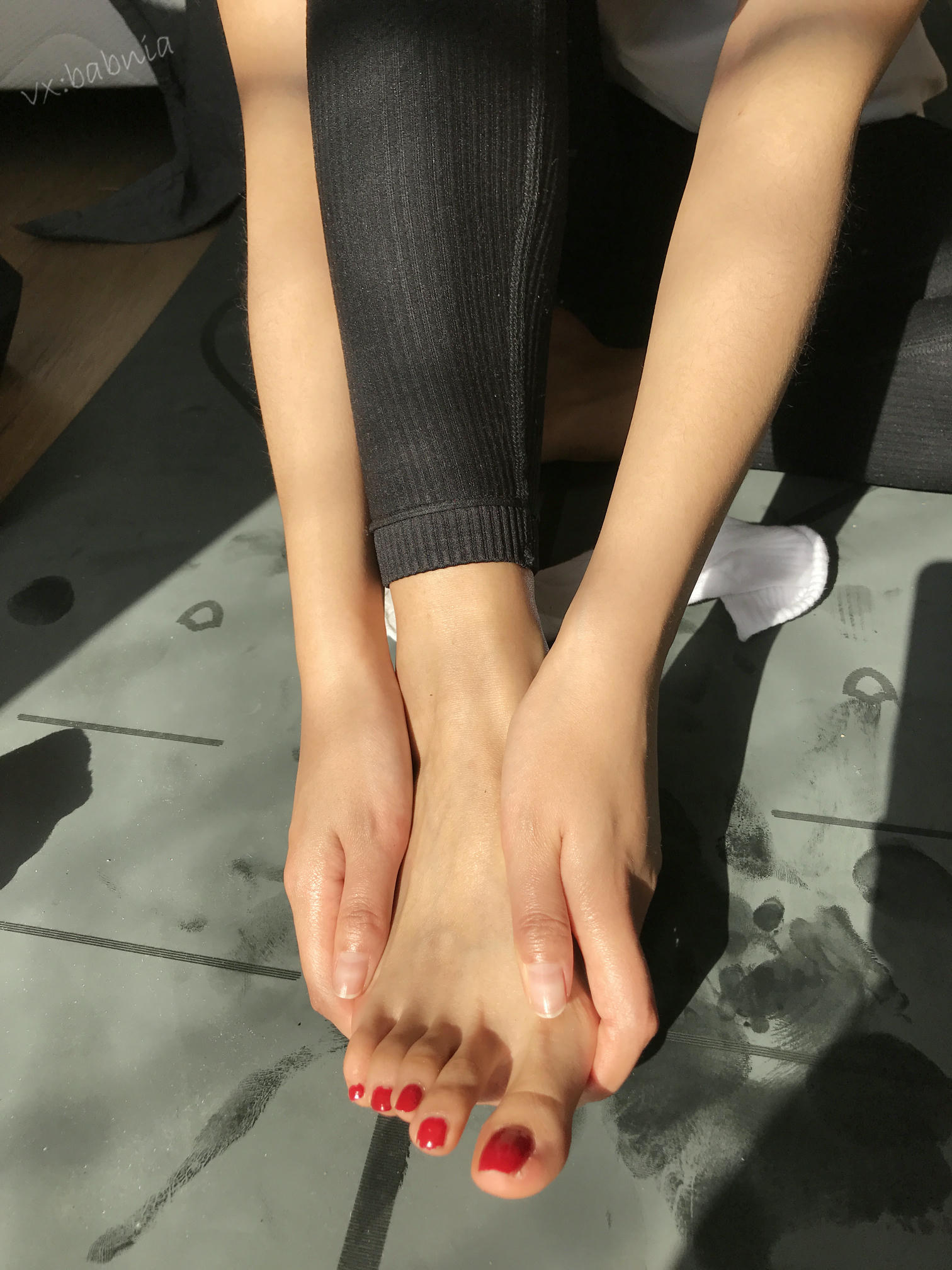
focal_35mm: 28
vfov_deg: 63.4
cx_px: 476
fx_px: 1027
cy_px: 635
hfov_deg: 49.7
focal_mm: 3.99
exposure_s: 1/1114
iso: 20
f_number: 1.8
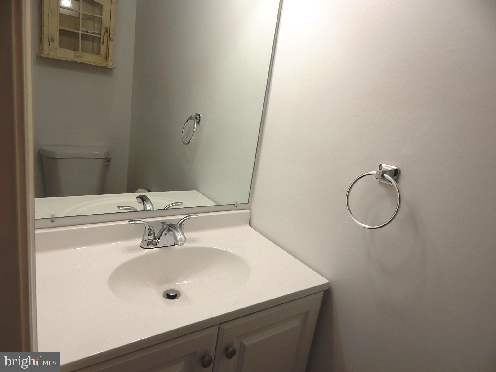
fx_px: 315
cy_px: 186
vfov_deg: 61.1
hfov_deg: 76.4
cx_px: 248
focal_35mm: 22
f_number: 3
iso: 125
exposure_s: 1/60
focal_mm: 4
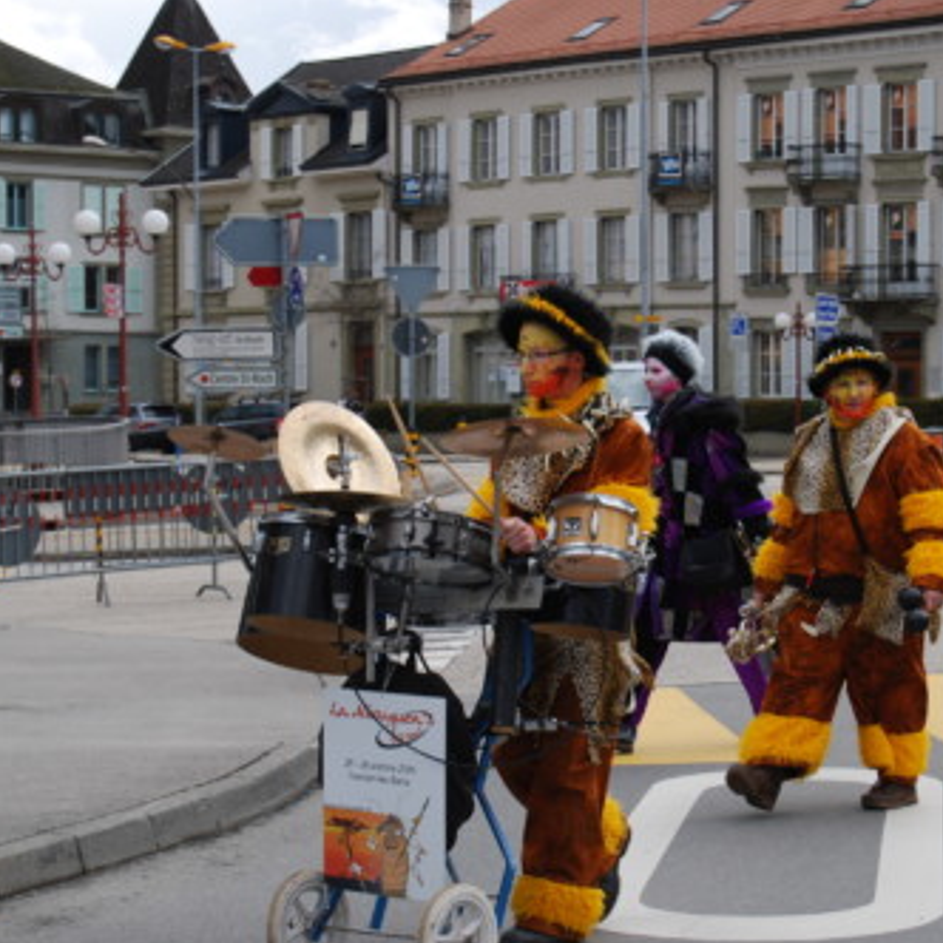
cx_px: 585
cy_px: 470
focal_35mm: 106
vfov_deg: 16.5
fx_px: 3256
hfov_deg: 16.5
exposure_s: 1/160
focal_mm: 55
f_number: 6.3
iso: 100
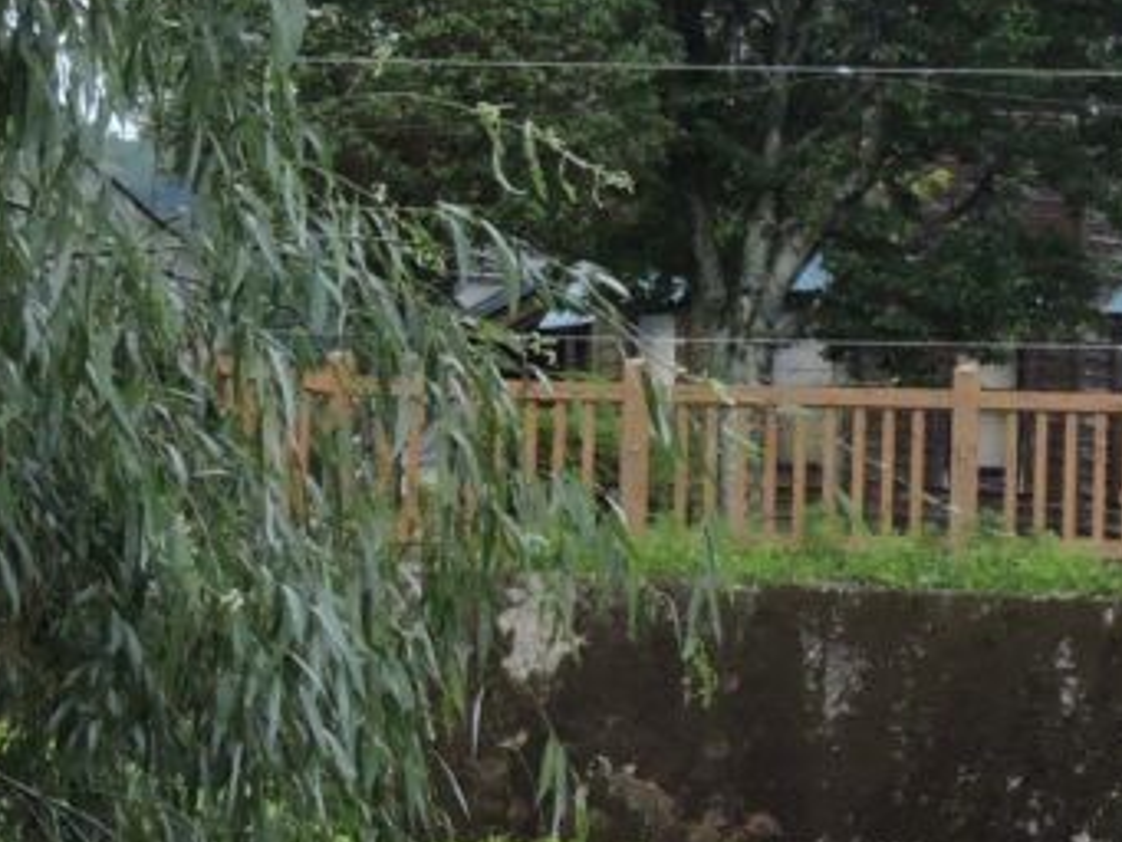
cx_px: 1778
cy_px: 1273
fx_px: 12321
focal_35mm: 380
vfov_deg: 3.9
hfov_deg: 5.2
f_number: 4.8
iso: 400
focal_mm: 17
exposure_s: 1/250
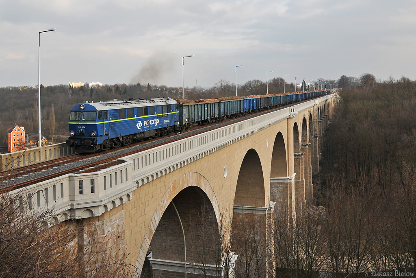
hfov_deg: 53.1
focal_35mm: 36
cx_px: 208
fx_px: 416
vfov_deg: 36.9
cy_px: 139
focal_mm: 24
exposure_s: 1/400
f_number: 6.3
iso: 200
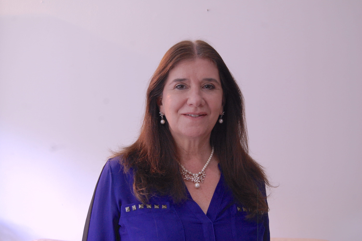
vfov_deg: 23.7
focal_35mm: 57
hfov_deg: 35.1
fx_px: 573
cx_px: 181
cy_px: 120
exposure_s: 1/15
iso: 800
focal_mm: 38
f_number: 5
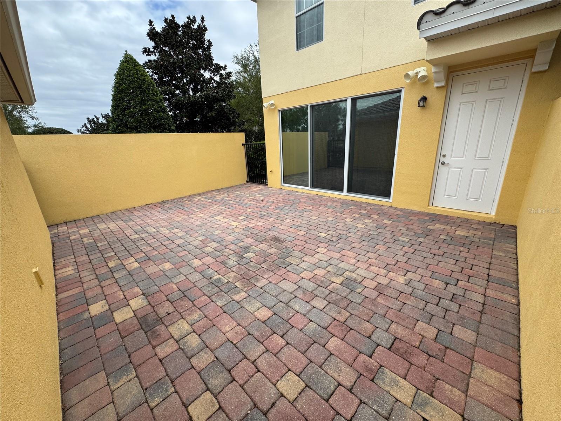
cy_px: 210
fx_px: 227
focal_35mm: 14
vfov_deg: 85.7
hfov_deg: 102.1
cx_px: 280
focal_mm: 2.22
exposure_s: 1/812
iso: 40
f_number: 2.2
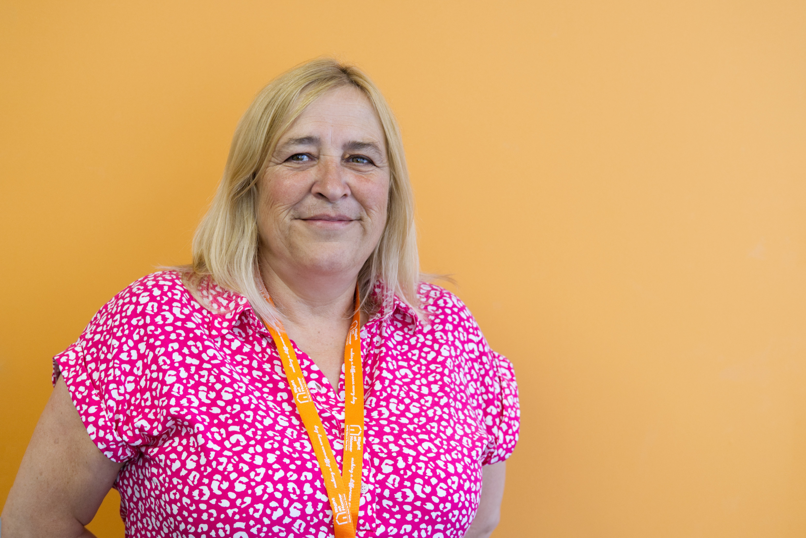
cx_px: 403
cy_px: 269
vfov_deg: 25.5
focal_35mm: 53
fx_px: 1187
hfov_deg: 37.5
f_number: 3.6
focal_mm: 35
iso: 640
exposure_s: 1/160
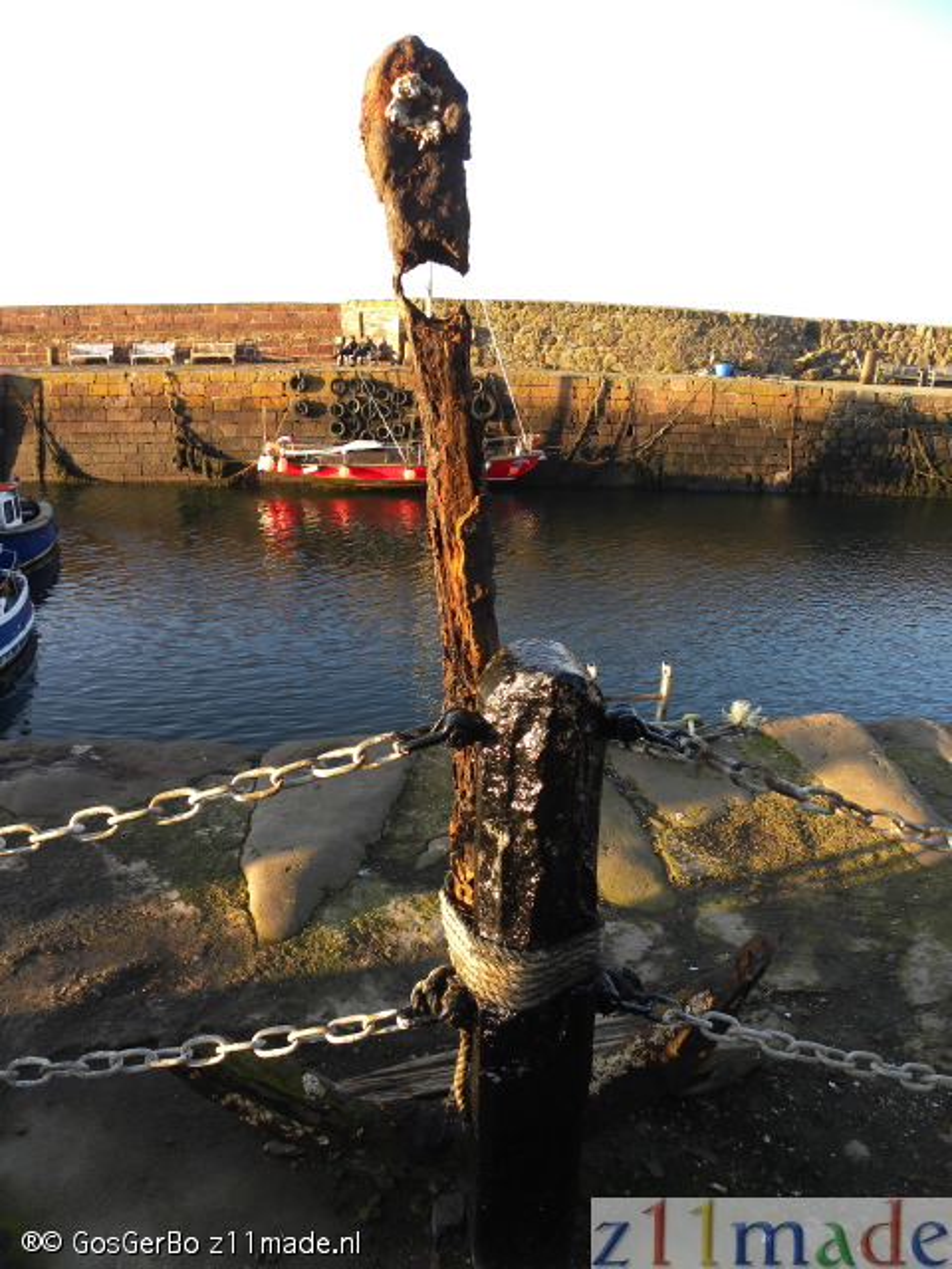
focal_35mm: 26
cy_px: 634
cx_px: 476
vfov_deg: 67.3
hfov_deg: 53.1
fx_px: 953
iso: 64
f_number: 3.5
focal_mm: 4.6
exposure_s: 1/86
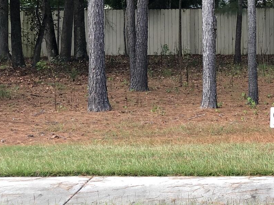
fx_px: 1053
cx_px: 275
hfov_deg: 14.6
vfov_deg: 11.1
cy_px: 49
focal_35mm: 133
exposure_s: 1/60
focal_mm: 6
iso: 20
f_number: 2.4
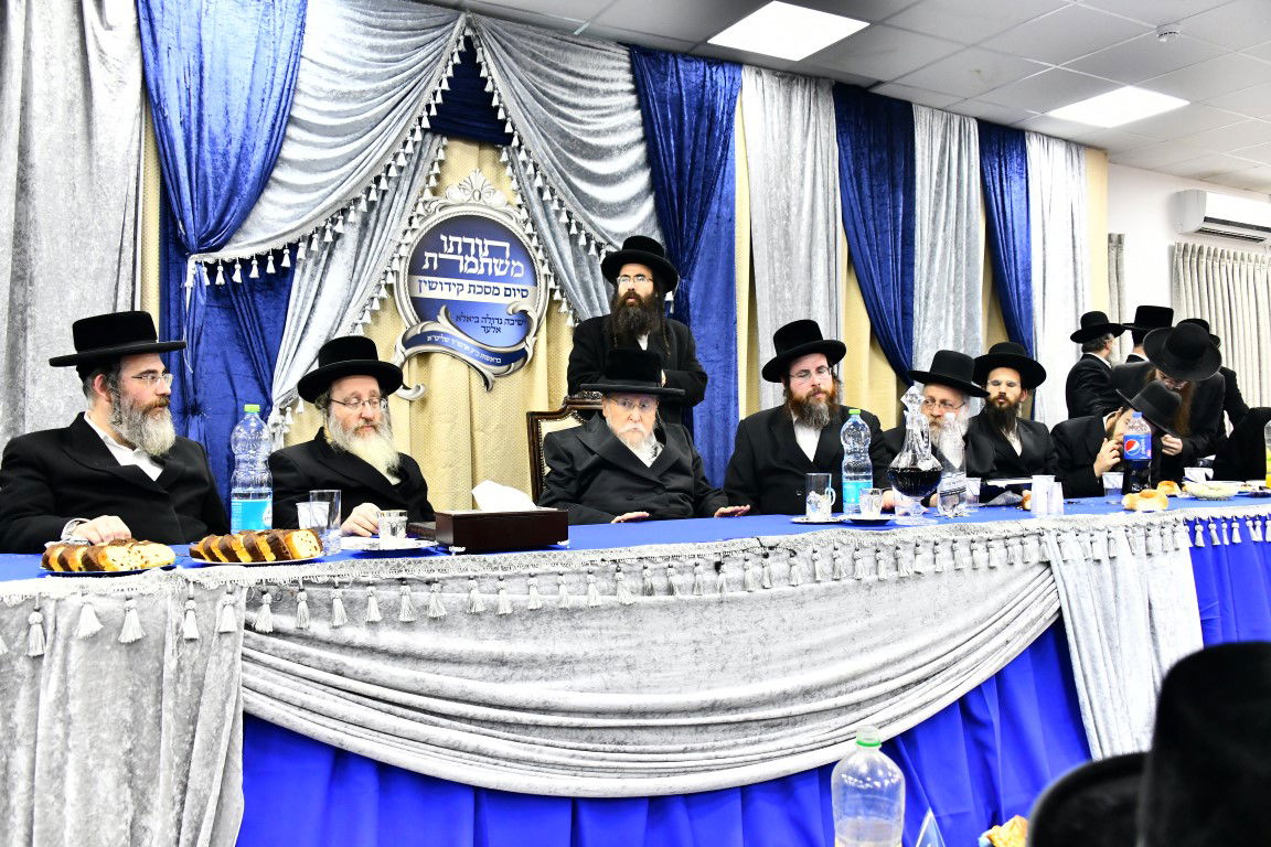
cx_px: 636
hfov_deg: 65.5
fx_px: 988
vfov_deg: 46.4
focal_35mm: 28
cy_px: 424
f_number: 5.6
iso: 2500
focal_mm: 28
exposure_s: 1/80
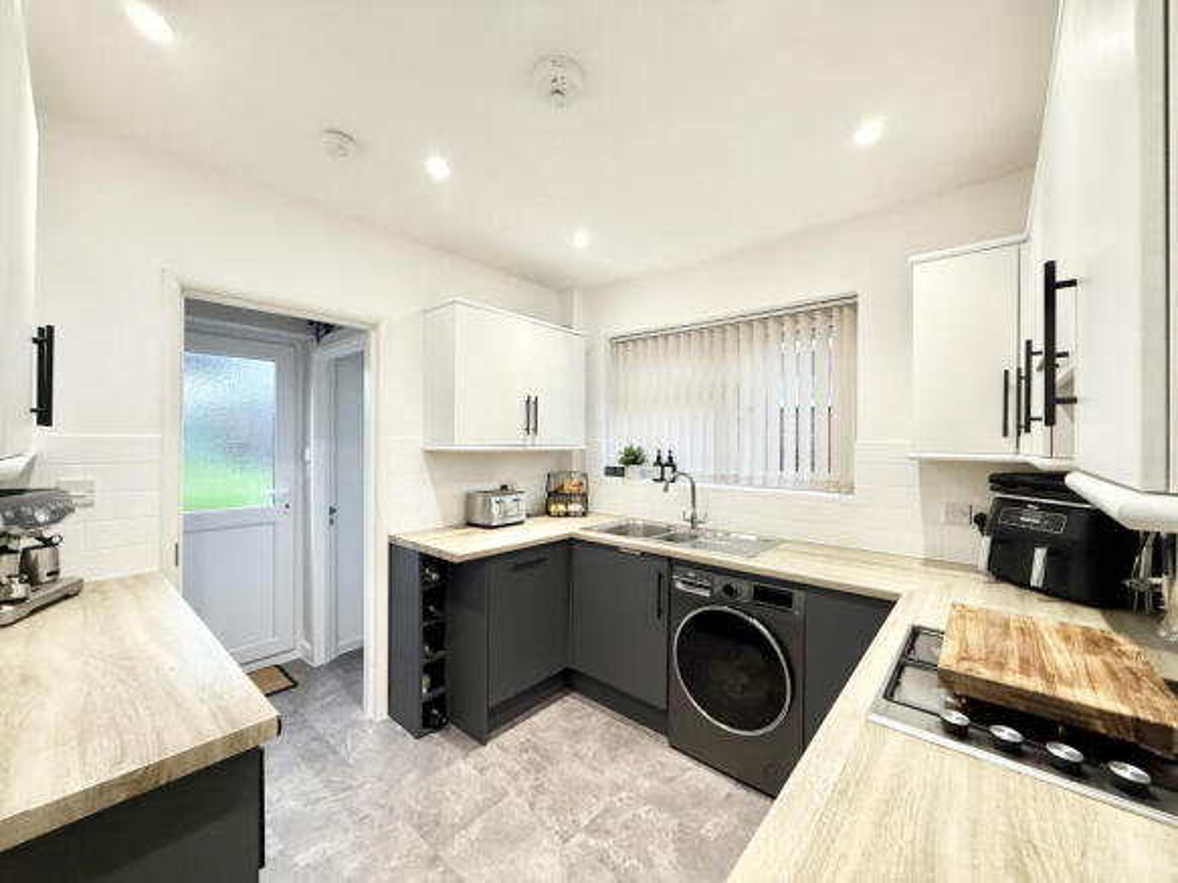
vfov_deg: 85.7
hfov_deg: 102.1
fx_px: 476
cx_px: 589
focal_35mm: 14
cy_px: 442
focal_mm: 2.22
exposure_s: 1/100
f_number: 2.2
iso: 200
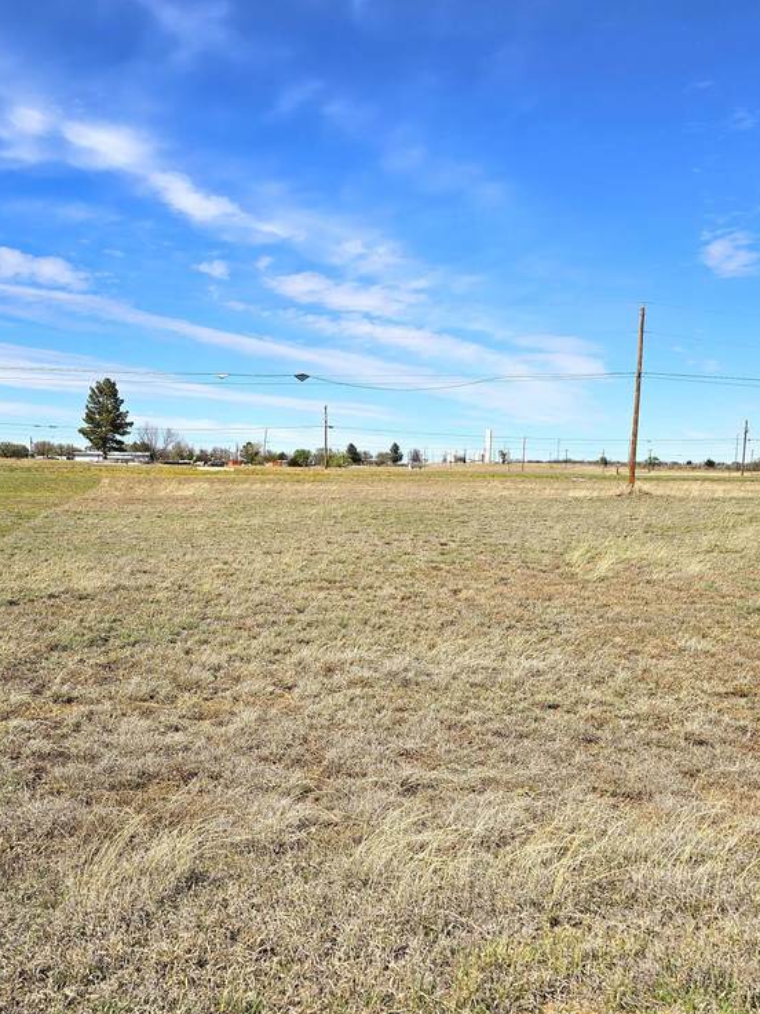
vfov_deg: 59.9
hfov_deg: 46.6
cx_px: 307
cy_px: 548
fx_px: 878
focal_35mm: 30
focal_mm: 6.3
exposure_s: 1/1384
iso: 10
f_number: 1.7
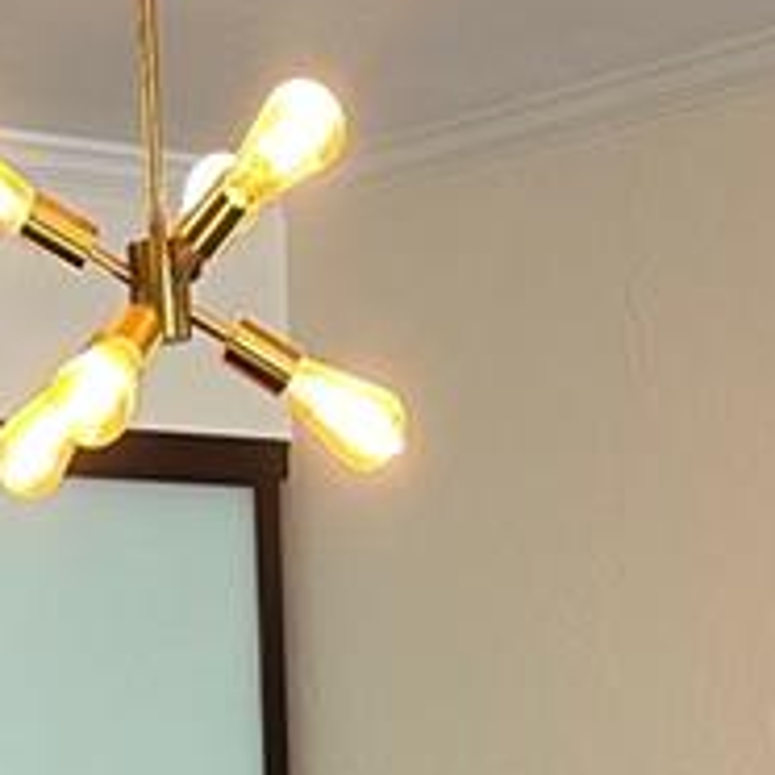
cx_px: 200
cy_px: 1754
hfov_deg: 12.7
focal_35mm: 137
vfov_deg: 11.1
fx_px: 3470
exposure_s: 1/60
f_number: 1.78
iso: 125
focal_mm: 6.86
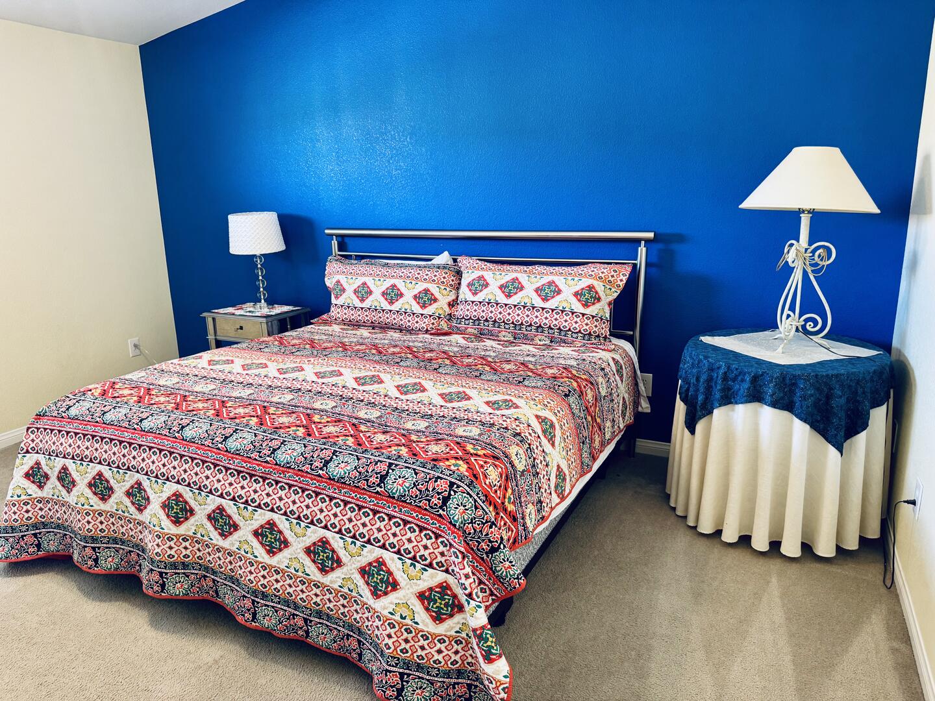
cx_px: 468
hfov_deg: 71.6
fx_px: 648
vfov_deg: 56.8
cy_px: 350
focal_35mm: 24
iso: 250
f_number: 1.78
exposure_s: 1/60
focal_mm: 6.76
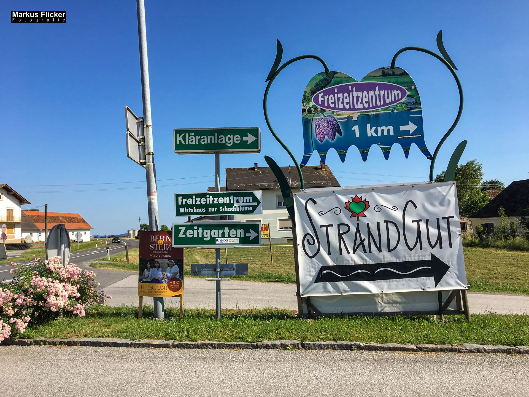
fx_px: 443
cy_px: 198
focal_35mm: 29
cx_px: 264
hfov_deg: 61.7
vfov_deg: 48.2
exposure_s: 1/1500
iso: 25
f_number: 2.2
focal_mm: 4.15
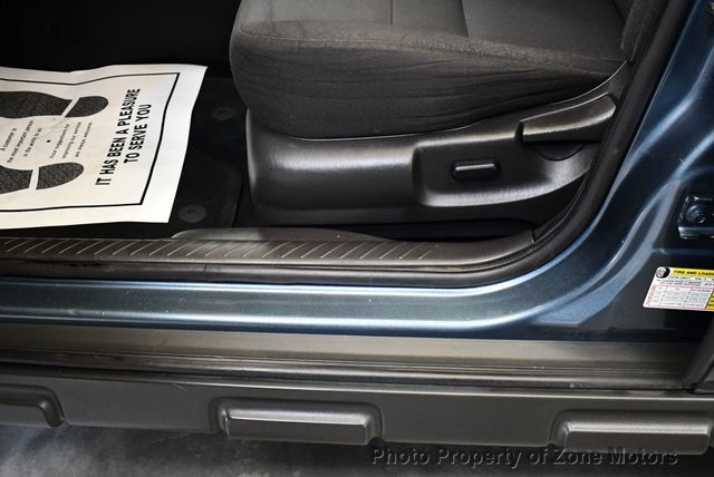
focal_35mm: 36
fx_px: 715
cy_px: 238
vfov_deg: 36.9
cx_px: 357
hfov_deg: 53.1
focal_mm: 18
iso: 2500
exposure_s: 1/125
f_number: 3.5
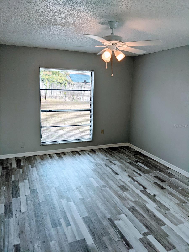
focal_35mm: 27
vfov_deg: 65.3
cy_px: 126
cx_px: 94
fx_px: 197
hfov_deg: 51.4
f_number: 1.73
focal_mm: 4.38
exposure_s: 1/499
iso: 57
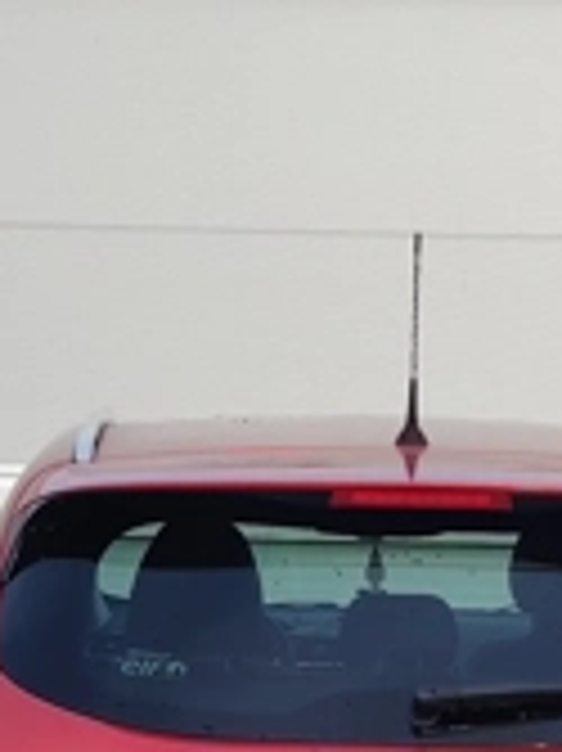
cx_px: 423
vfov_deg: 16.4
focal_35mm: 115
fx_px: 2493
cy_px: 896
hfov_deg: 12.8
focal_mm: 5.25
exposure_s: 1/315
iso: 100
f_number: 1.75
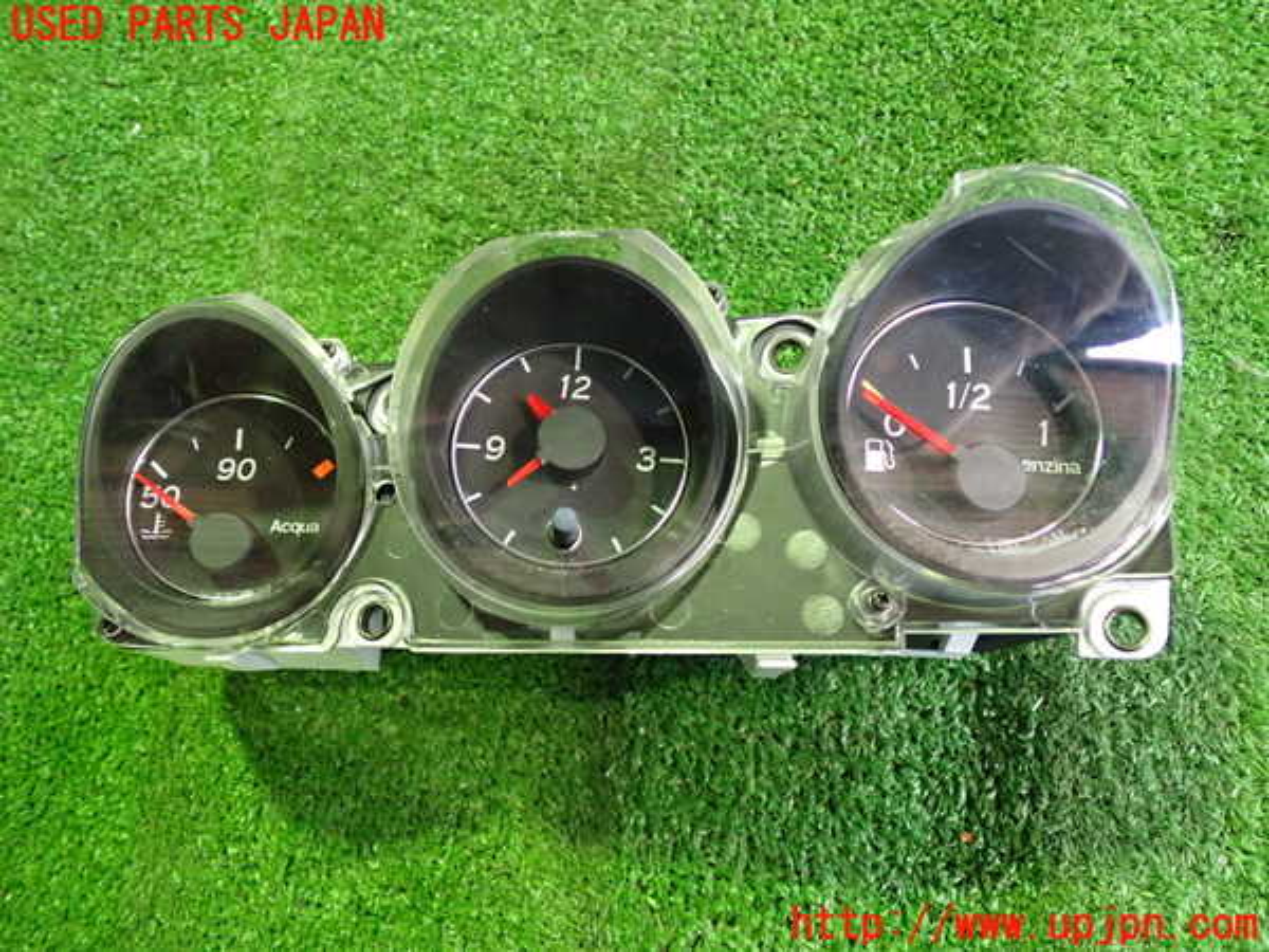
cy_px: 476
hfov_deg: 60.0
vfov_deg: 46.8
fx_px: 1100
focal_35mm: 30
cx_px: 634
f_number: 2.3
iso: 800
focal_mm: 5.4
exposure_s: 1/30
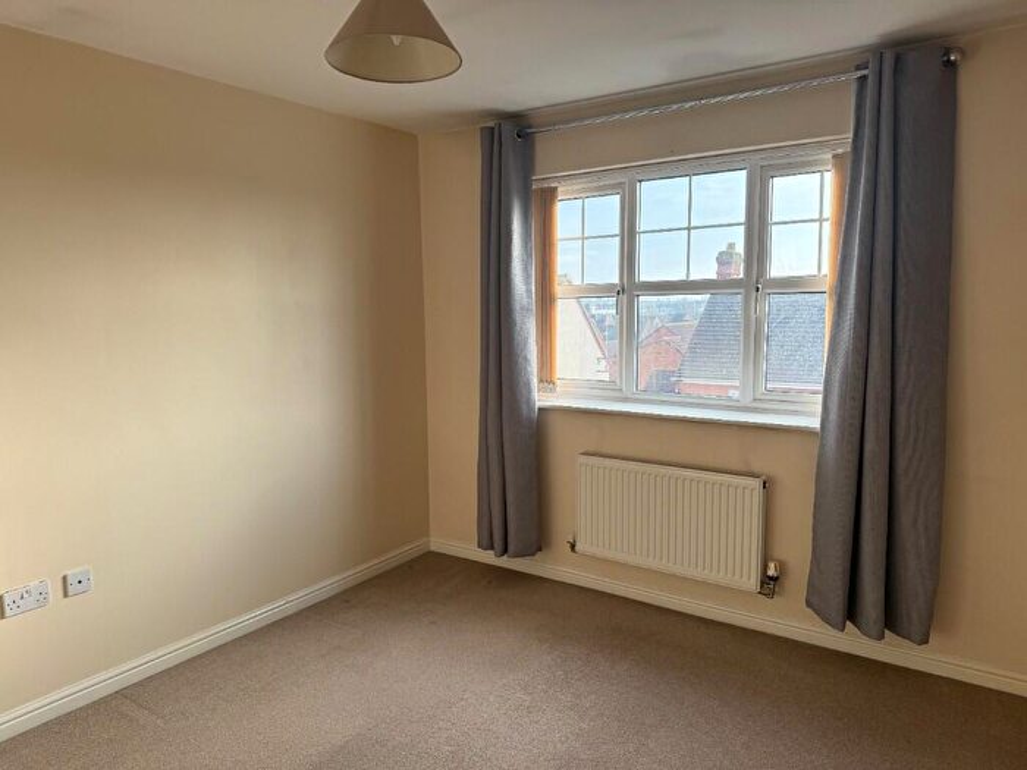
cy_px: 385
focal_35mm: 24
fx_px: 712
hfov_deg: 71.6
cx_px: 514
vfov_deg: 56.8
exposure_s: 1/317
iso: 100
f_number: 1.78
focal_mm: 6.76
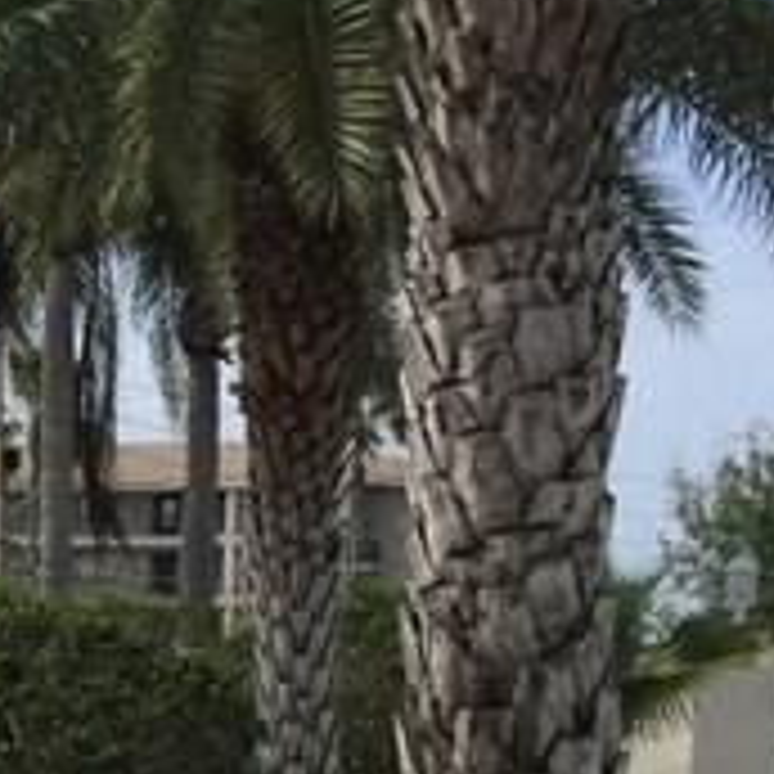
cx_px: -927
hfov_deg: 9.7
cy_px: 792
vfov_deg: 10.6
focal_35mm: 163
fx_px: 4123
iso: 25
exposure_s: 1/1733
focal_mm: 3.3
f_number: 2.4
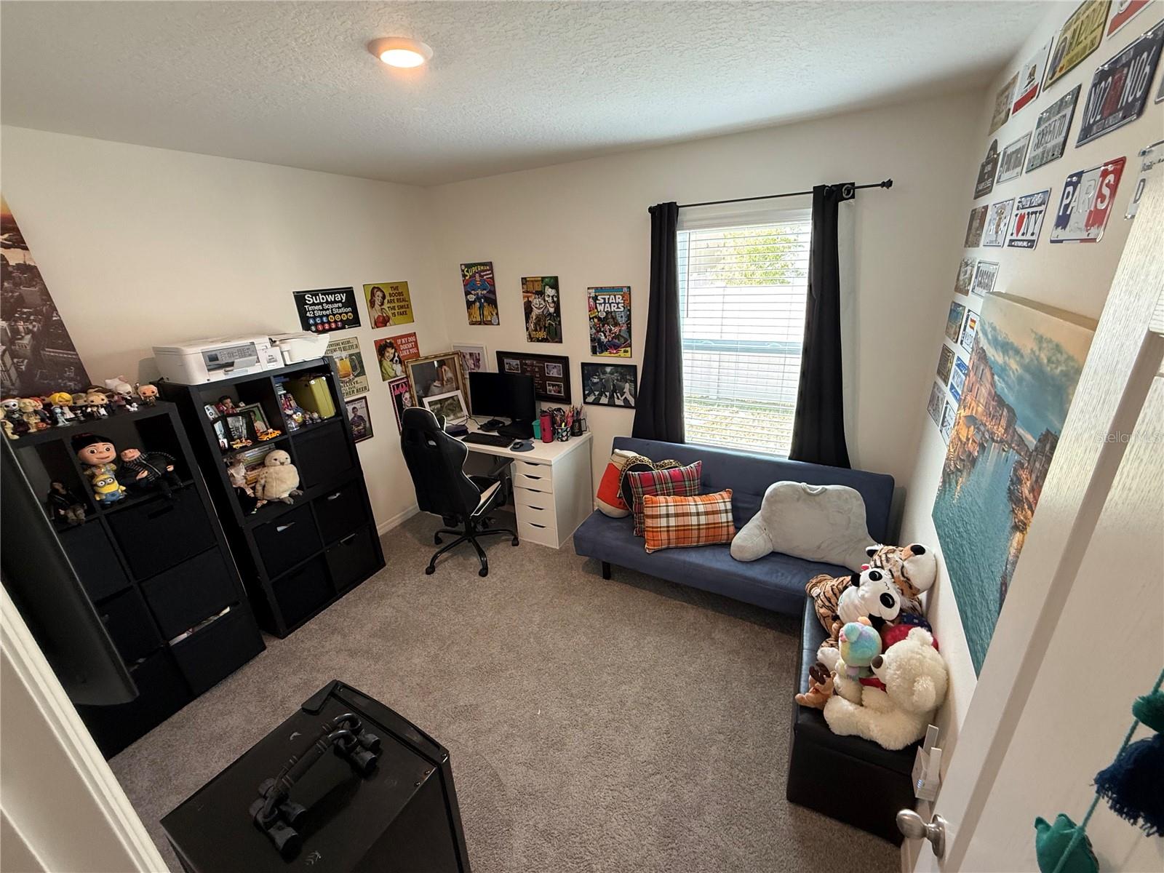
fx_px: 471
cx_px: 582
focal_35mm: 14
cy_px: 436
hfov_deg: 102.1
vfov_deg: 85.7
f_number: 2.2
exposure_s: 1/60
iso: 200
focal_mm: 2.22
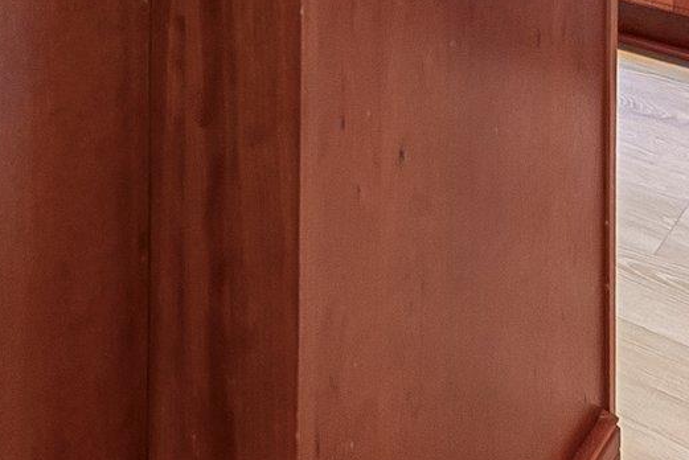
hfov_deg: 34.6
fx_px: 1098
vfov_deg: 17.8
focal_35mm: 57
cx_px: 245
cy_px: -421
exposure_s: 1/25
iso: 2500
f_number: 5
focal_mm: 14.6
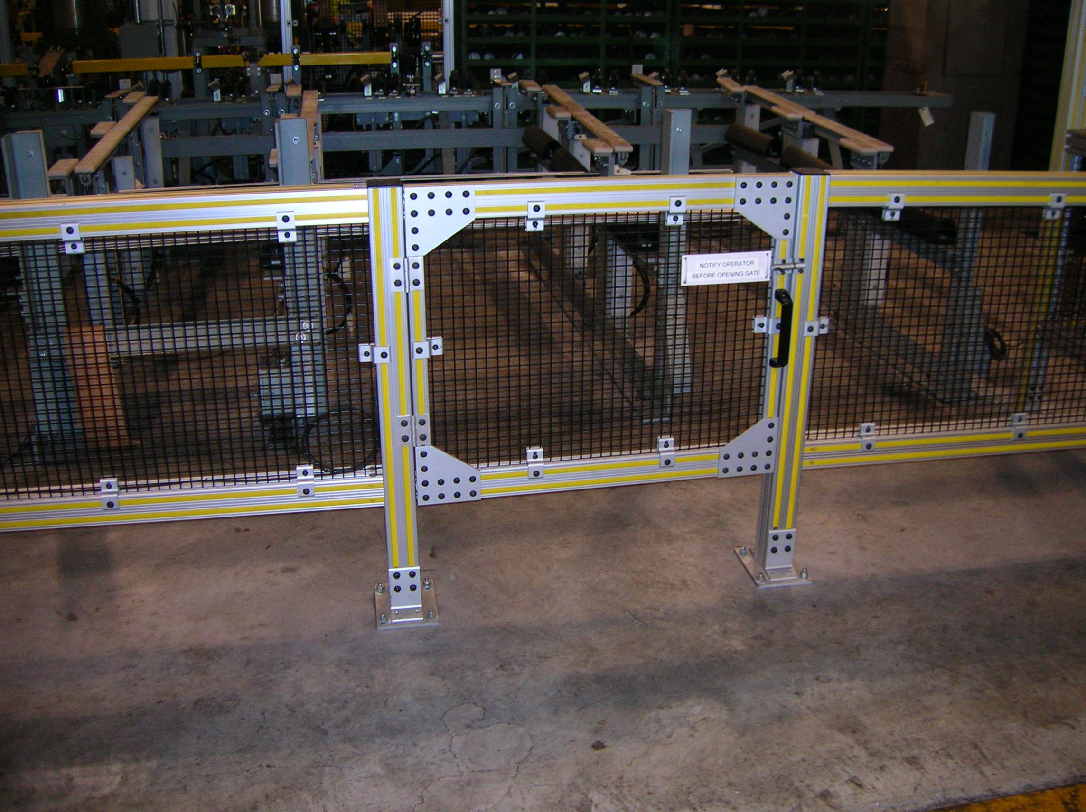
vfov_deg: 41.7
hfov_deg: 54.0
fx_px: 1066
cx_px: 543
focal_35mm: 34
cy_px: 406
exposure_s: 1/60.1
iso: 113
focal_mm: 5.7
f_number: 2.9
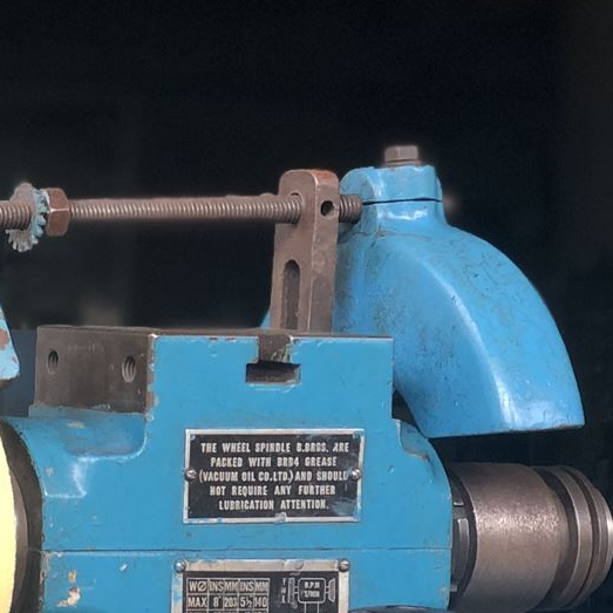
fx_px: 3546
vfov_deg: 9.8
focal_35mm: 177
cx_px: -523
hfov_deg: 9.4
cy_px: 593
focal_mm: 6
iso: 16
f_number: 2.4
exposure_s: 1/60
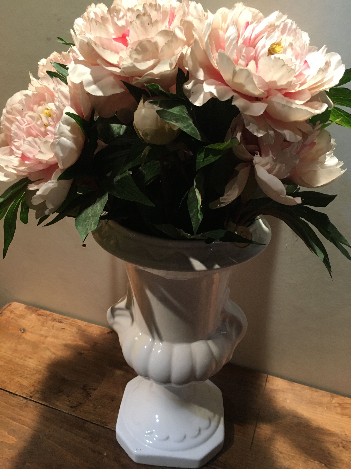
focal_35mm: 29
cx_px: 176
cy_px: 234
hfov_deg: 48.2
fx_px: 392
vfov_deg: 61.7
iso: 160
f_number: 2.2
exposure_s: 1/33
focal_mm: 4.15
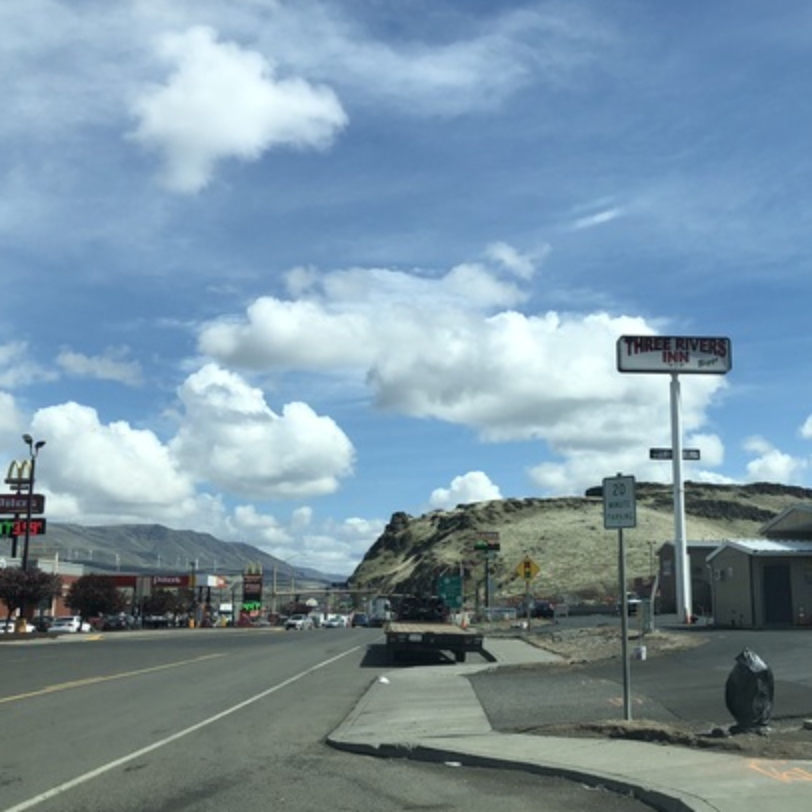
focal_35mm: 39
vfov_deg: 42.8
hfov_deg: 42.6
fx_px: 1035
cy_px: 436
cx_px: 494
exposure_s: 1/2667
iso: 20
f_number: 1.8
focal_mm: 3.99
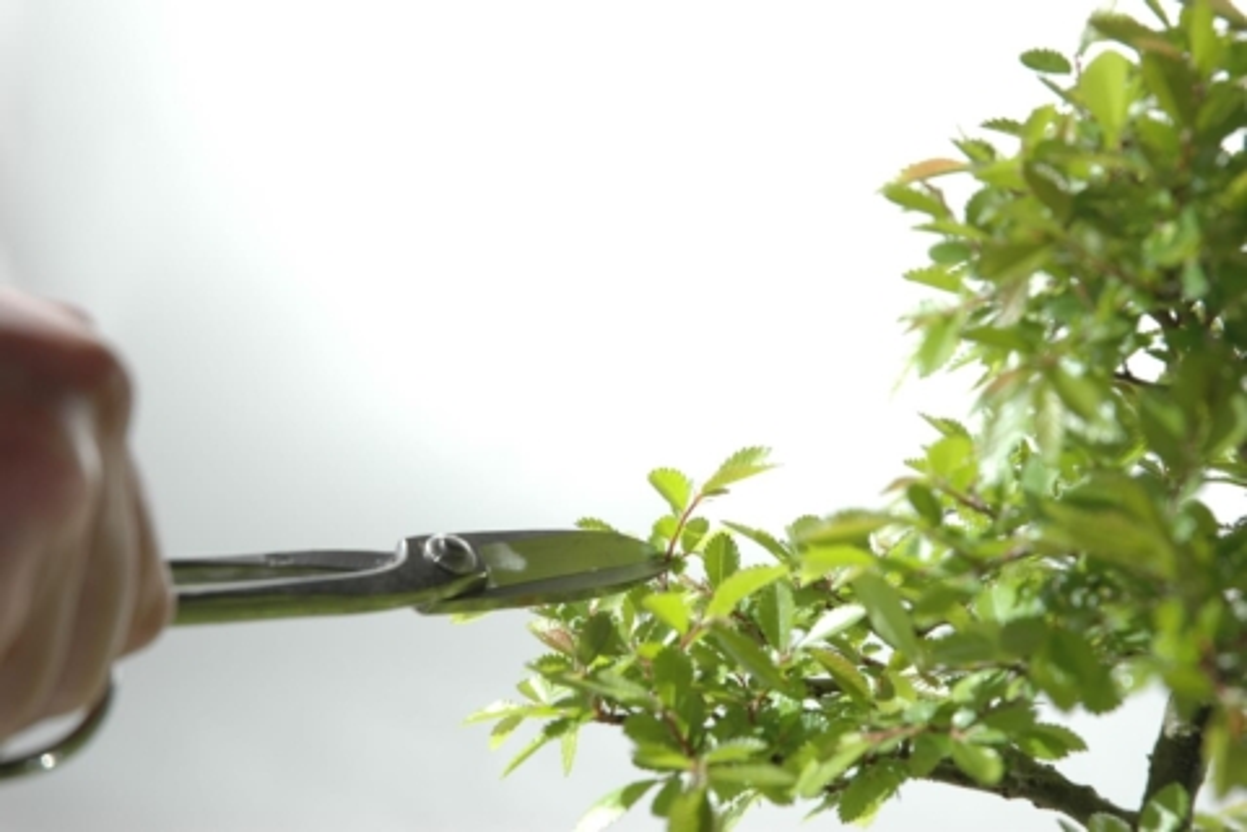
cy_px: 416
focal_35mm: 82
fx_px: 2857
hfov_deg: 24.6
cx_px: 624
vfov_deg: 16.6
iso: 200
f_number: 5
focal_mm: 55
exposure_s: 1/60
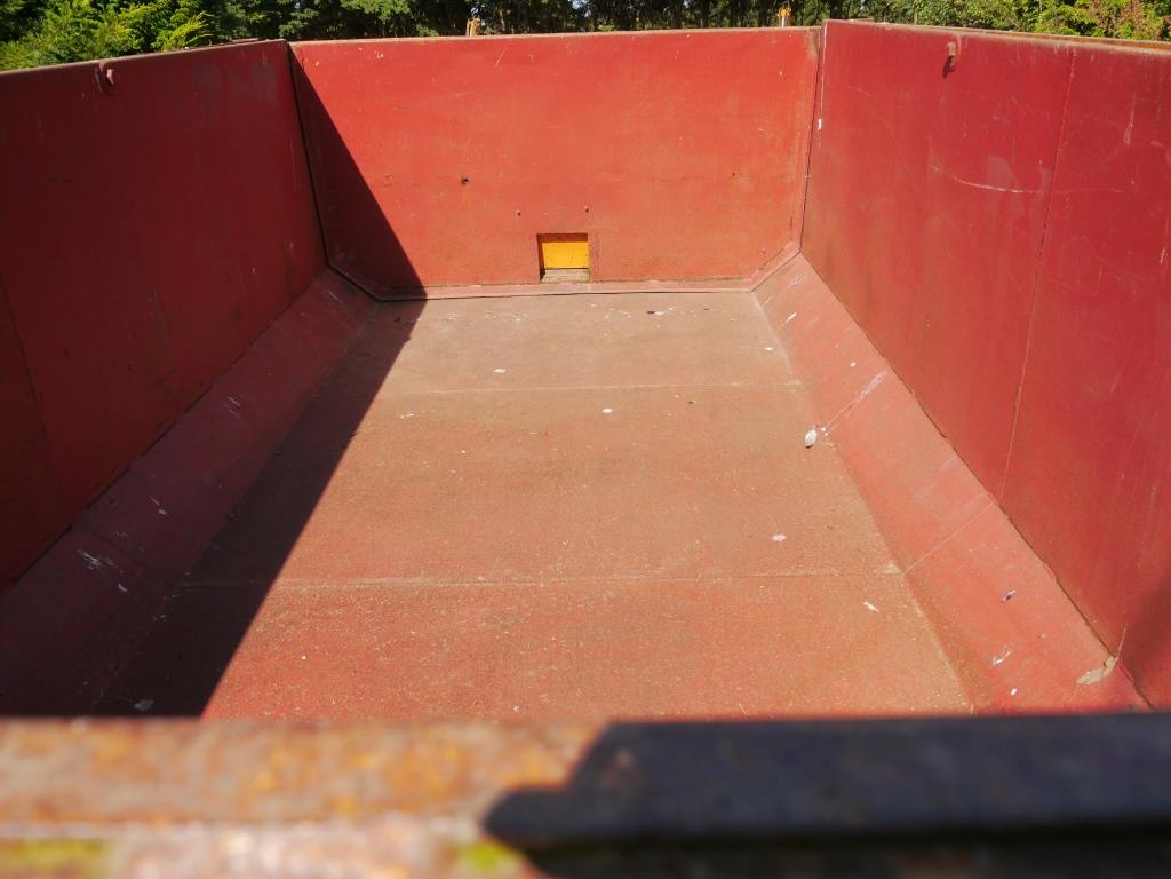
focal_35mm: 28
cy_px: 440
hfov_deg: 63.4
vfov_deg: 49.7
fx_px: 947
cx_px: 586
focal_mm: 14
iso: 160
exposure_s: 1/400
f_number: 7.1
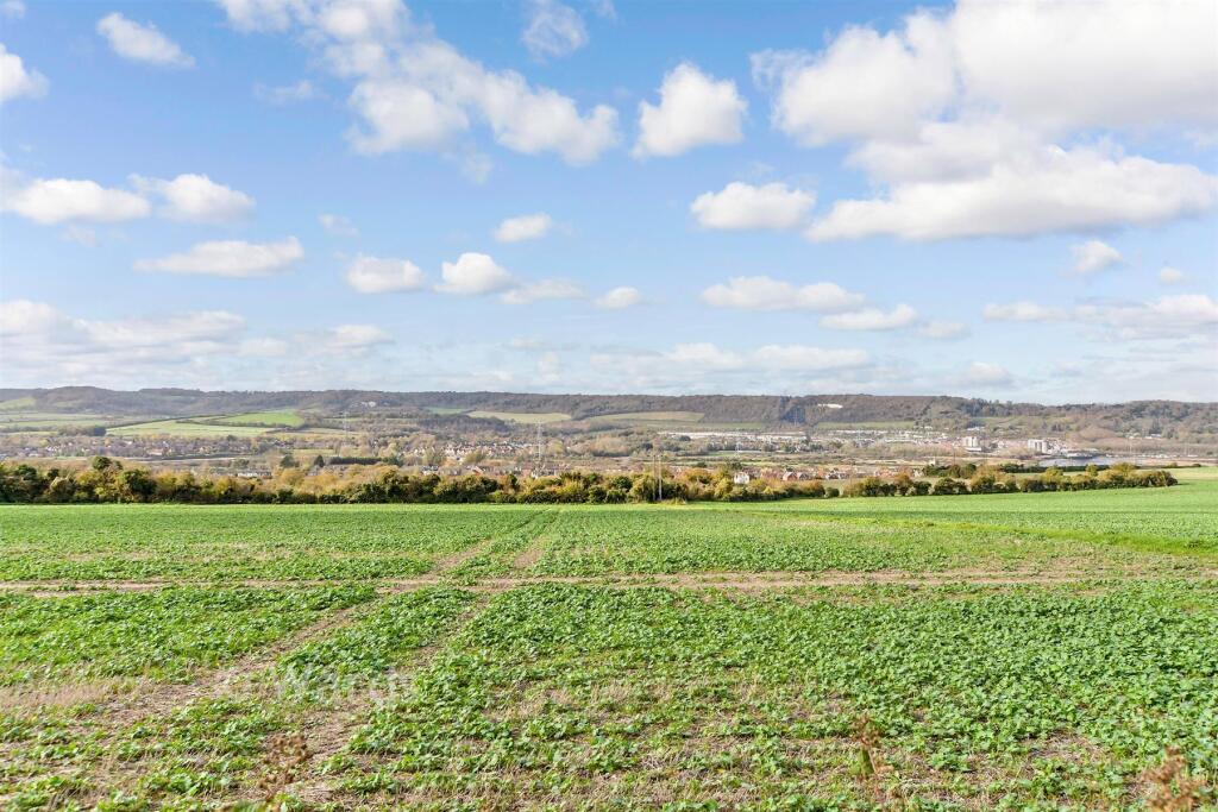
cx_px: 609
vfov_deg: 43.6
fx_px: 1015
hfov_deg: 61.9
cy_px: 406
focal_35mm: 30
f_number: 8
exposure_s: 1/400
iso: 320
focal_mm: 20
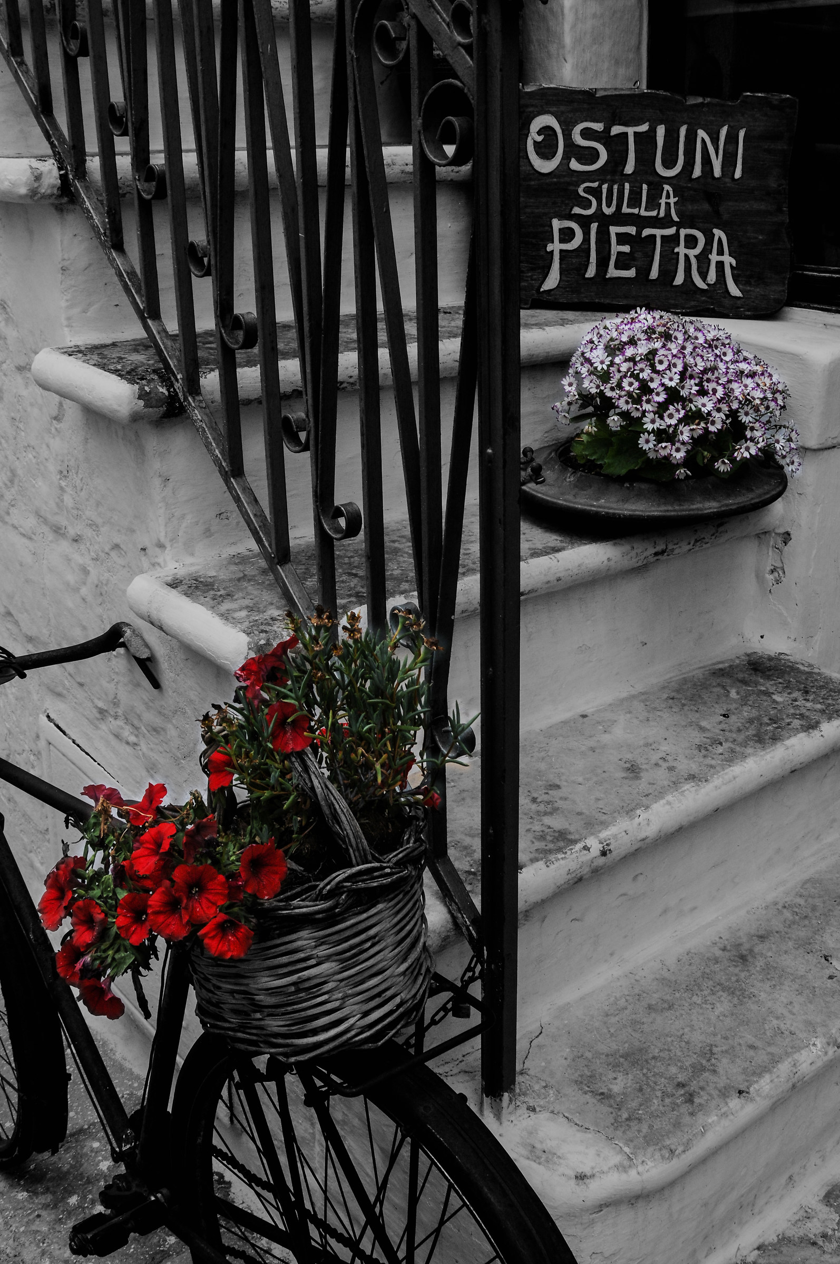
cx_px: 420
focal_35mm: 36
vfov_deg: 53.2
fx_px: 1263
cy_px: 632
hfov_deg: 36.8
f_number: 13
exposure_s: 1/200
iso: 250
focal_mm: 24
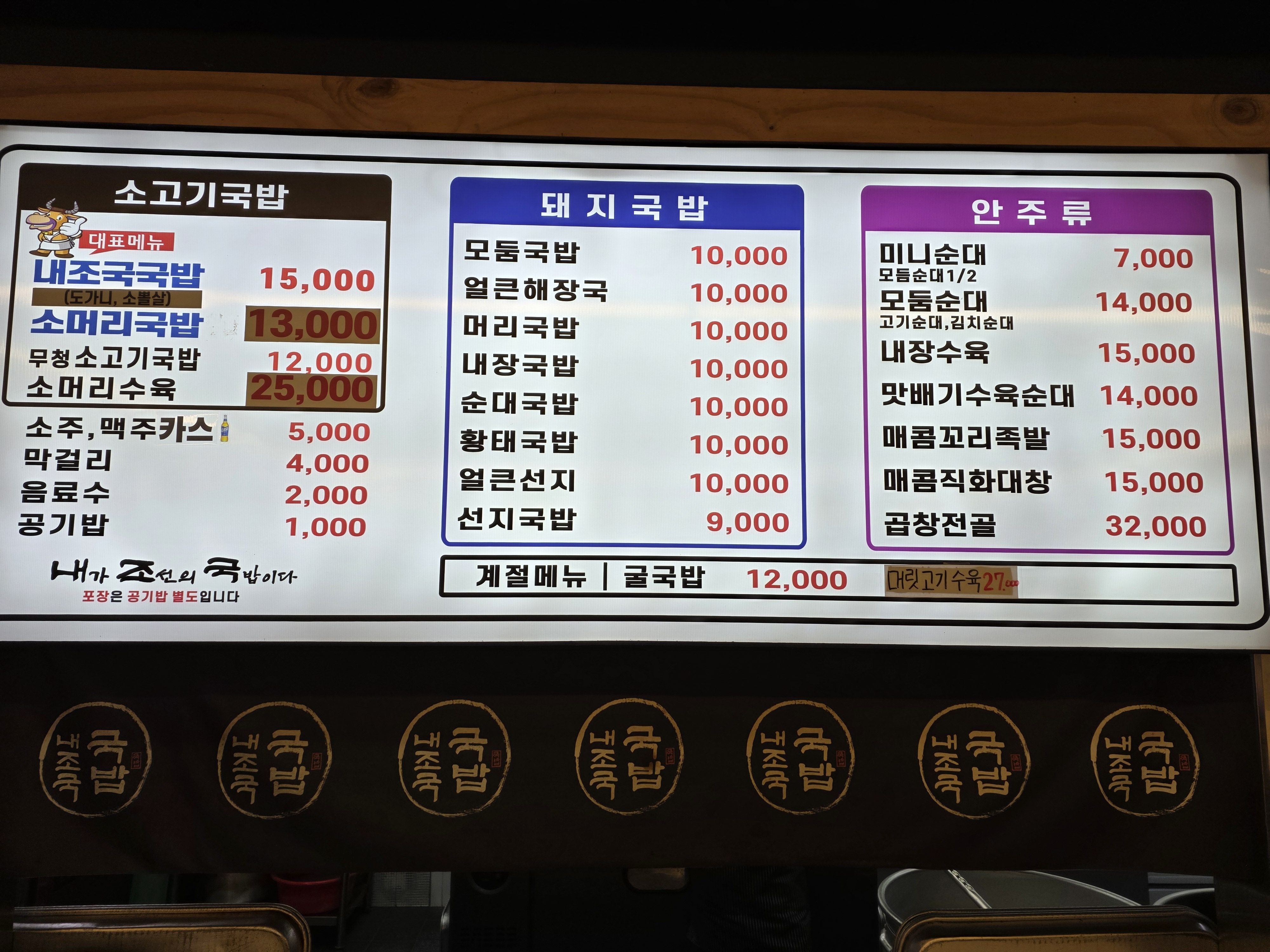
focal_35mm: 23
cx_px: 635
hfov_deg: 73.9
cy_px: 476
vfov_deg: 58.9
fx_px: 844
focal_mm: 6.25
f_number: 1.7
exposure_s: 1/120
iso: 32
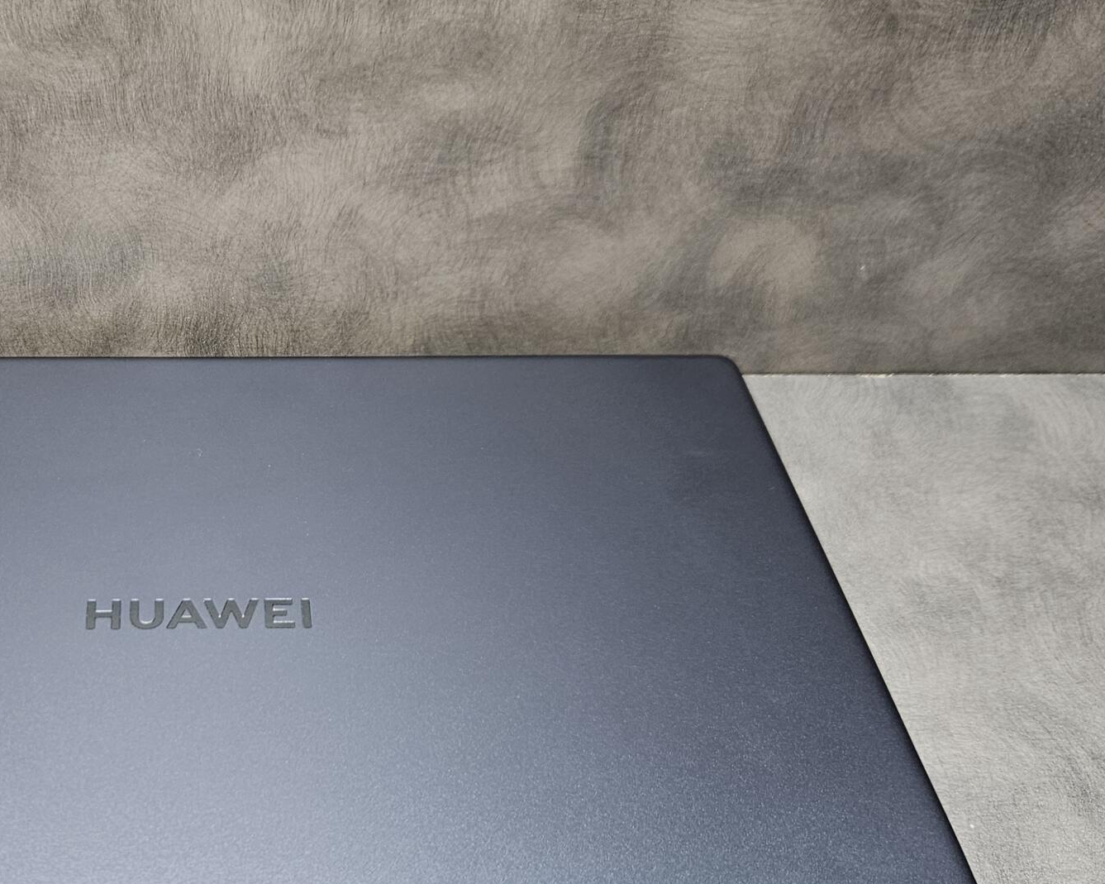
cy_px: 471
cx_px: 236
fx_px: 1406
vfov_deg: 34.9
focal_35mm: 43
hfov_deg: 41.3
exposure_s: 1/100
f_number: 1.8
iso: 200
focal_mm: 5.4
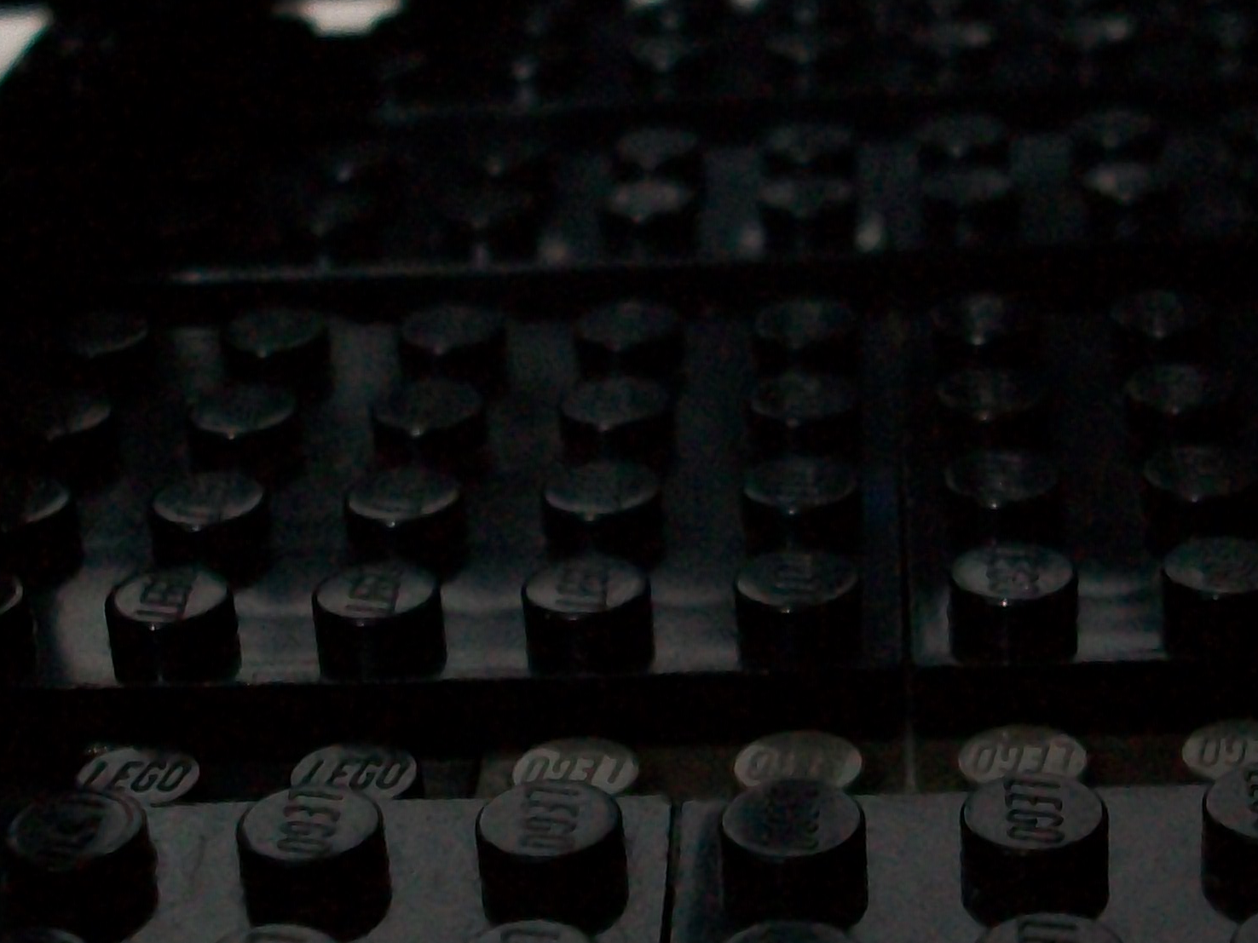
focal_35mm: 80
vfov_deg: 18.4
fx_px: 2907
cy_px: 409
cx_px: 822
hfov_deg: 24.3
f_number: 2.8
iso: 160
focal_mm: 5.7
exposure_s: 1/8
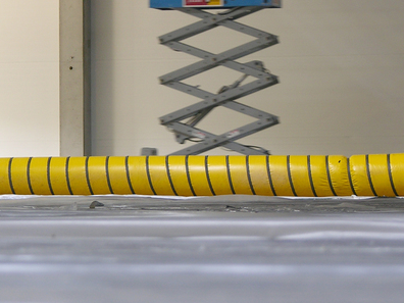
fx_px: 3245
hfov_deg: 7.1
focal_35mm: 278
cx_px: 65
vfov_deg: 5.3
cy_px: 148
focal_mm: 27.3
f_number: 3.7
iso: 50
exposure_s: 1/4.2
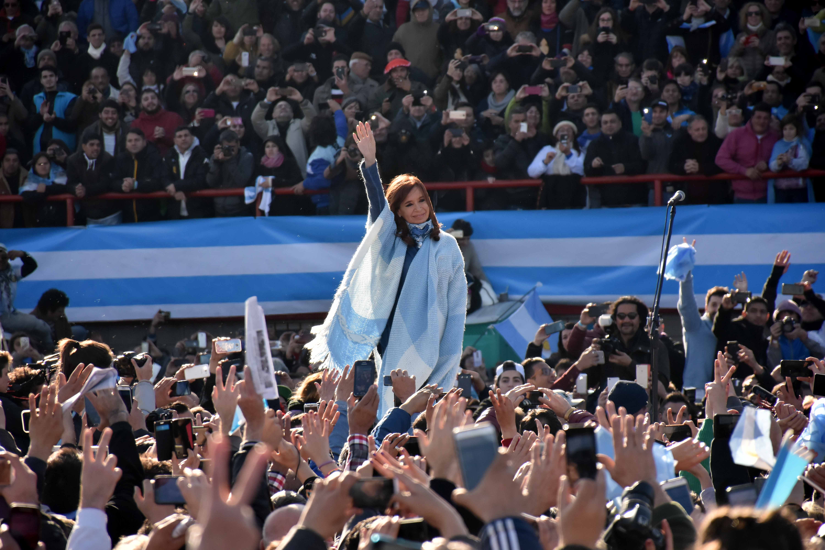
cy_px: 275
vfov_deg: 6.5
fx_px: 4812
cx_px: 412
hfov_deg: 9.8
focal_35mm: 210
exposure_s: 1/1600
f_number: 5.6
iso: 800
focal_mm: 140
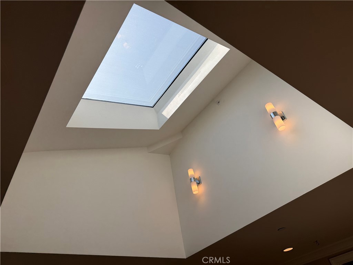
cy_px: 132
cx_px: 176
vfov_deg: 56.8
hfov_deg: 71.6
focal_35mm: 24
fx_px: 245
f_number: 1.78
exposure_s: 1/3145
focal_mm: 6.76
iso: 80
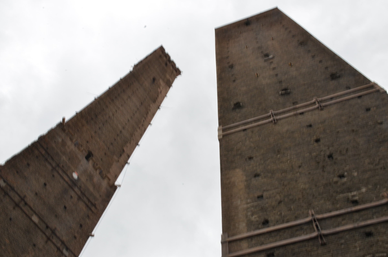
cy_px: 128
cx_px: 194
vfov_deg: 34.1
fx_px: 419
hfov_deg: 49.6
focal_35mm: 39
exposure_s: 1/3
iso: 200
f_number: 25
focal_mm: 26
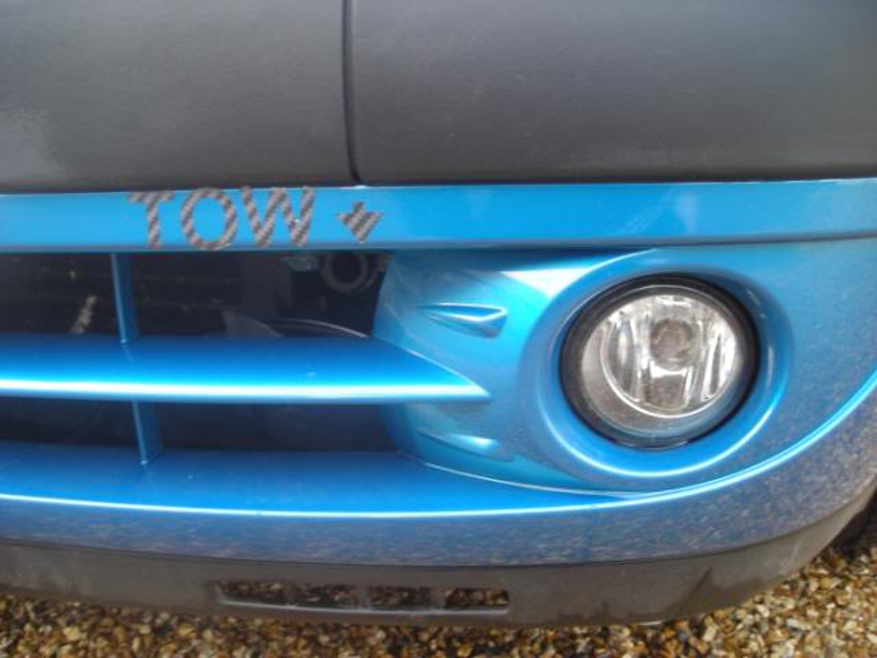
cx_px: 438
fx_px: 963
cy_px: 329
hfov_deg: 49.0
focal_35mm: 38
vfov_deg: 37.7
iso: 82
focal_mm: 6.3
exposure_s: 1/30
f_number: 3.2
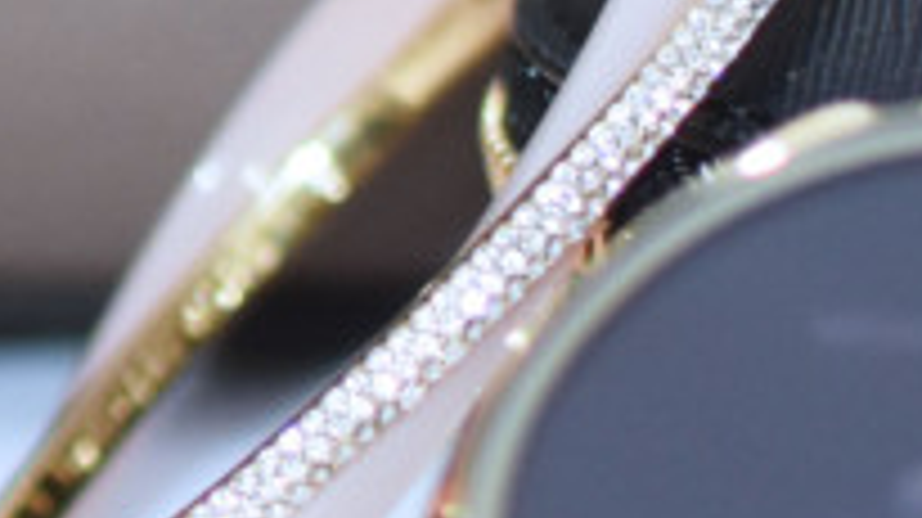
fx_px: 9447
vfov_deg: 3.1
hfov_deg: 5.5
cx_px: -778
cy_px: -437
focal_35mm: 387
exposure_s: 1/60
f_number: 2.8
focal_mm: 35
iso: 800
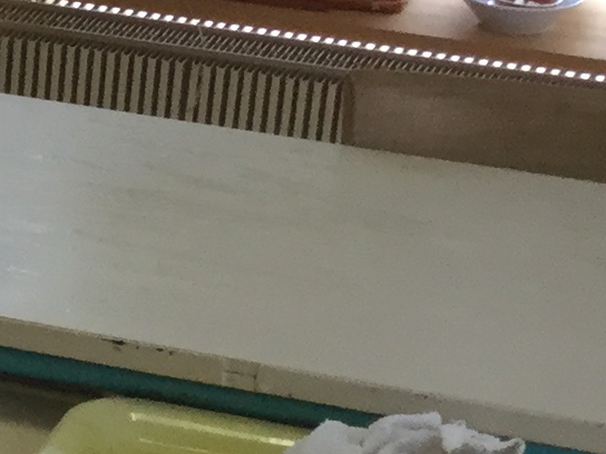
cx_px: -334
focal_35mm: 186
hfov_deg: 10.2
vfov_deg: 7.8
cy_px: 680
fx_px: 3256
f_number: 2.4
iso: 32
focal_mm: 3.3
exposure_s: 1/33
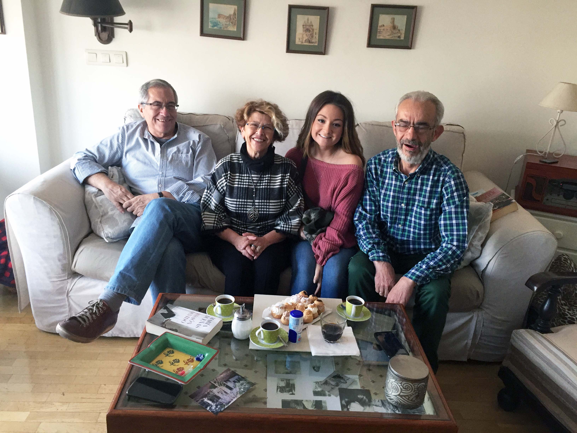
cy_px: 216
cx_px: 288
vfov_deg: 48.2
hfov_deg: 61.7
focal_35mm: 29
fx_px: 483
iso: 200
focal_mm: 4.15
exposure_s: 1/33
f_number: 2.2
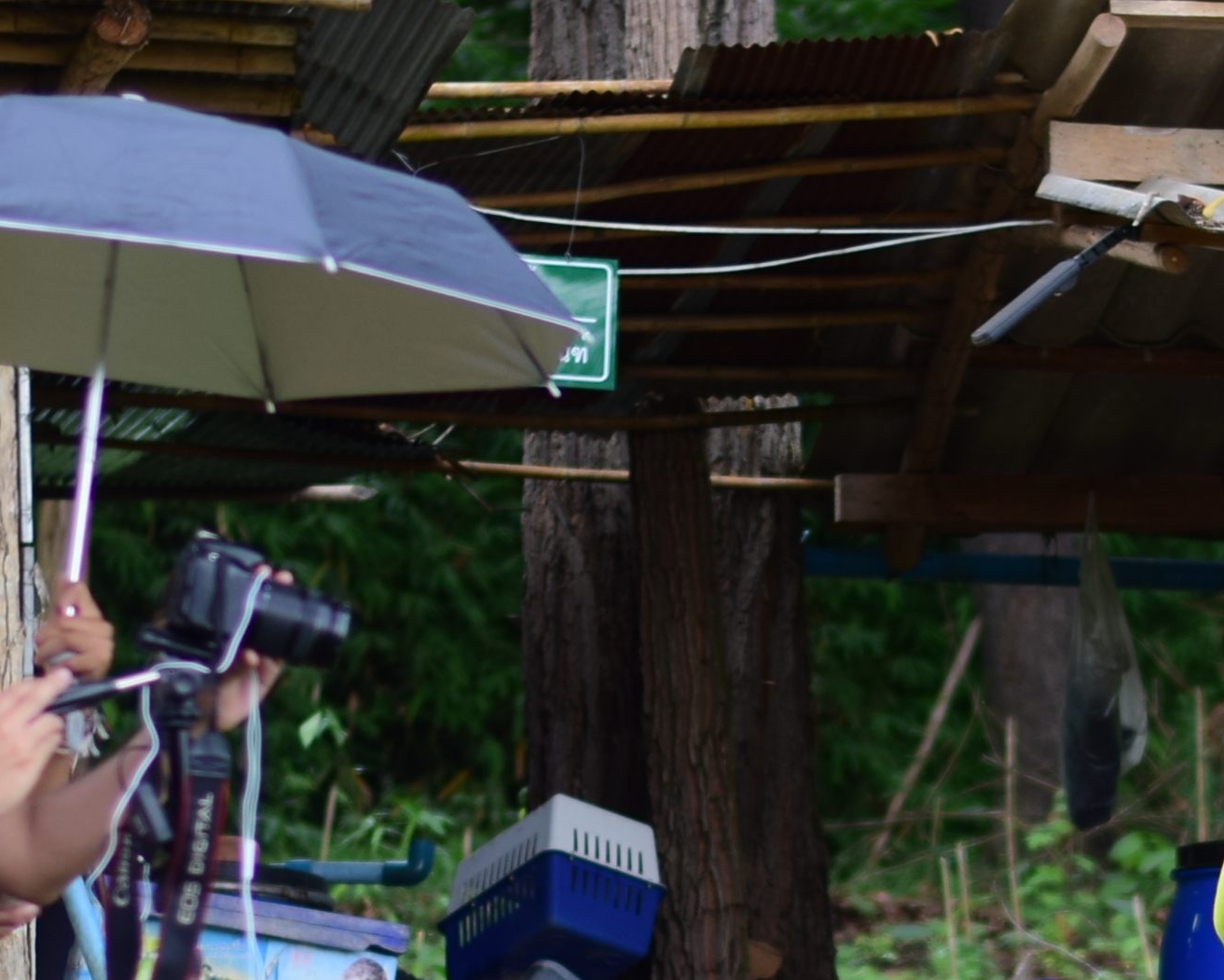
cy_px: 905
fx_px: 8732
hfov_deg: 8.0
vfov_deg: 6.4
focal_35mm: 241
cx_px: 1167
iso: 100
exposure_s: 1/250
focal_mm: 50
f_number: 2
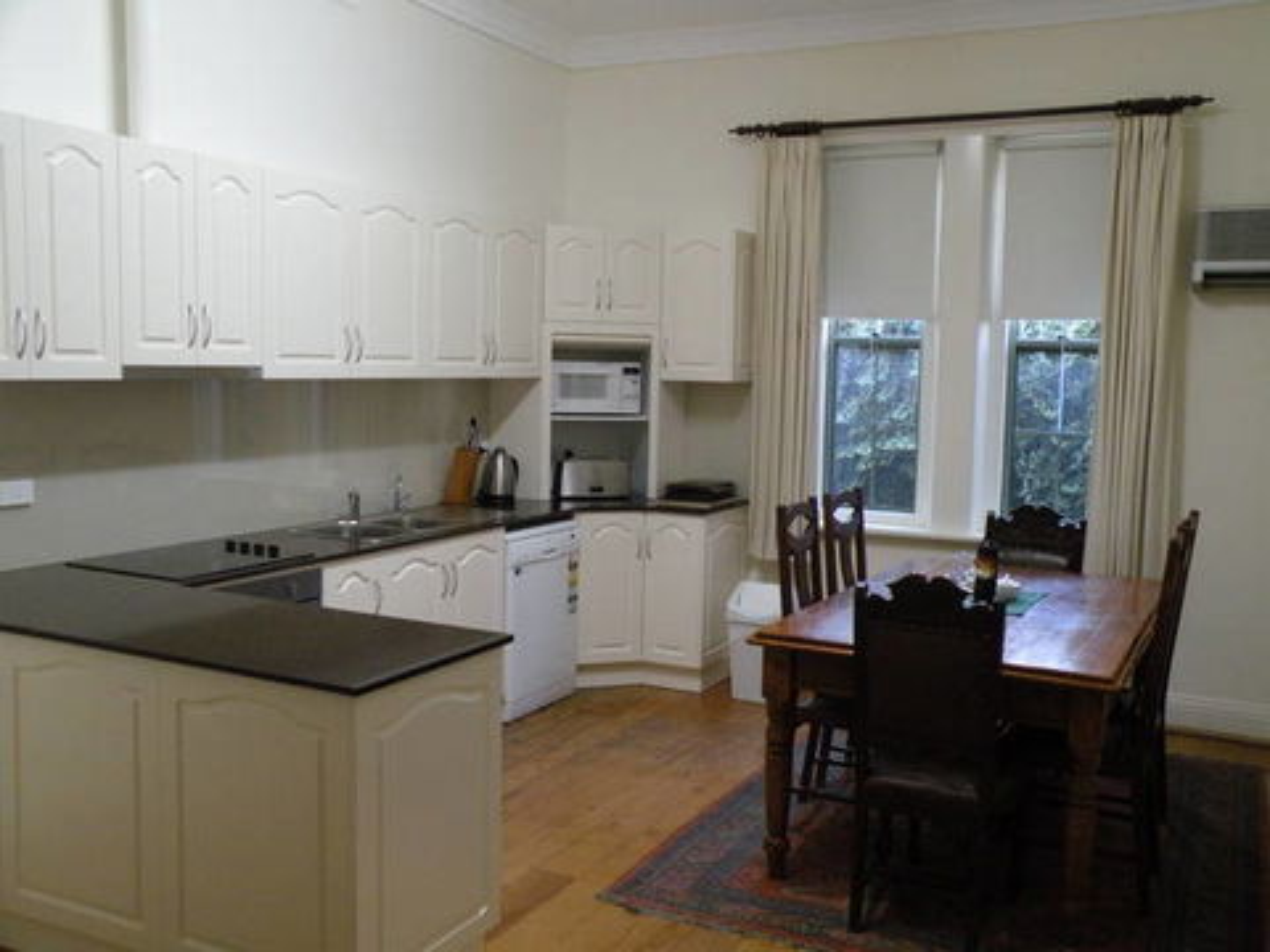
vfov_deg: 42.9
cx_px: 635
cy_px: 476
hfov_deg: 55.4
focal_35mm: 33
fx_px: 1211
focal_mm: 5.8
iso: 400
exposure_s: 1/51
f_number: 3.2
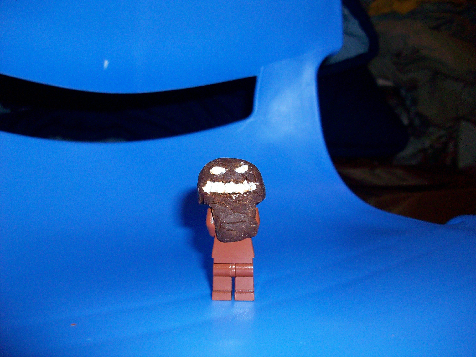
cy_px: 178
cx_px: 238
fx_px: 468
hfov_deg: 54.0
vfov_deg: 41.8
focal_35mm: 34
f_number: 2.8
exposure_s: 1/60
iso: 160
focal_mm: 5.7
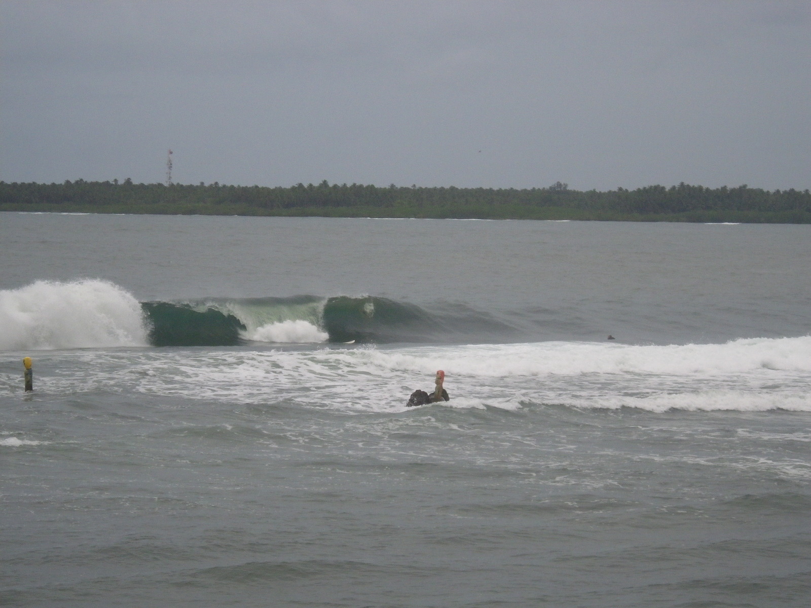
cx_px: 406
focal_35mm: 140
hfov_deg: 14.1
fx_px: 3280
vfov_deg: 10.6
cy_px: 304
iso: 200
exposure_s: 1/320
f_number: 6.6
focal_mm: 25
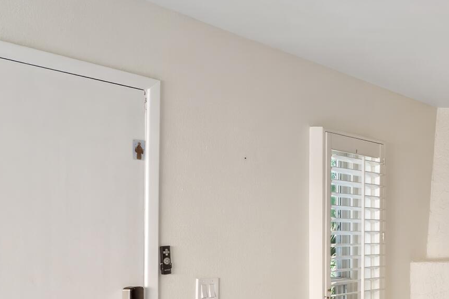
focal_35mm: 56
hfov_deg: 23.3
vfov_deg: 24.0
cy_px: 219
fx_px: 698
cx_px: 764
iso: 800
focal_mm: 16
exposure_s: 1/8
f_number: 8
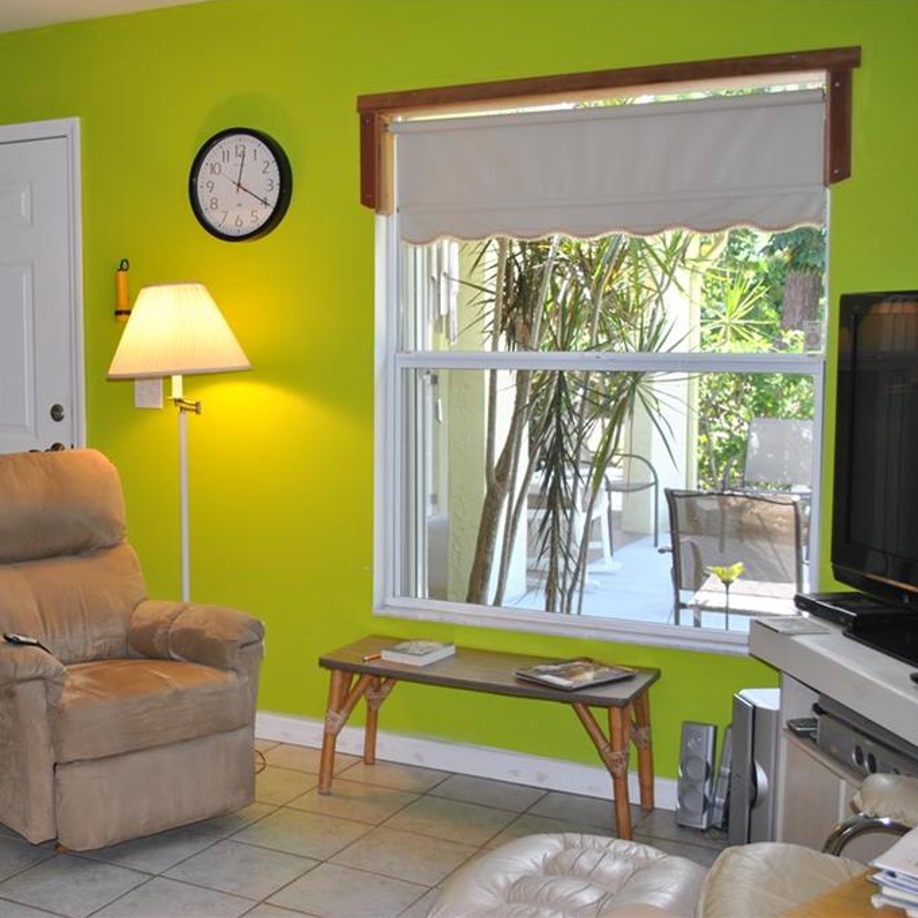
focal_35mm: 46
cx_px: 237
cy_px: 458
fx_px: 1380
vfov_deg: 36.8
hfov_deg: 36.0
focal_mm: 24
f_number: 4
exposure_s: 1/60
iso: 200
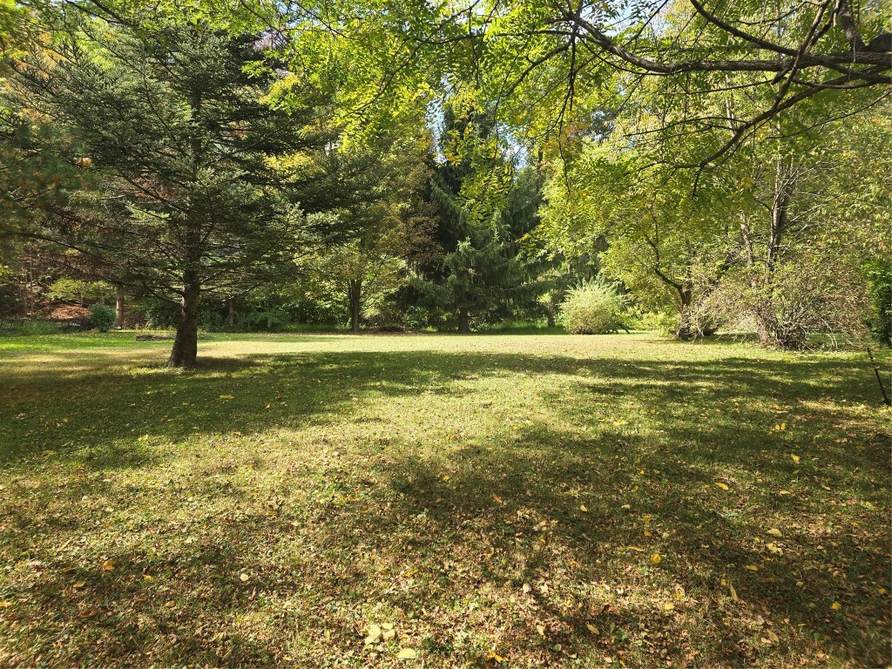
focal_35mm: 23
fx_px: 593
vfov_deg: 58.9
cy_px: 334
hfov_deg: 73.9
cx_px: 446
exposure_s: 1/180
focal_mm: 6.3
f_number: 1.7
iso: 12
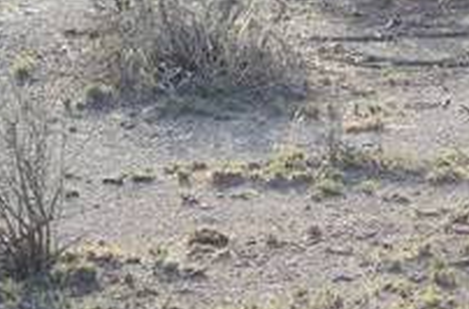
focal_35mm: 510
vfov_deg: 2.7
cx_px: 748
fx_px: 6618
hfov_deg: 4.0
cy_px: -157
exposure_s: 1/400
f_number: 4.8
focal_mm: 98
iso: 220
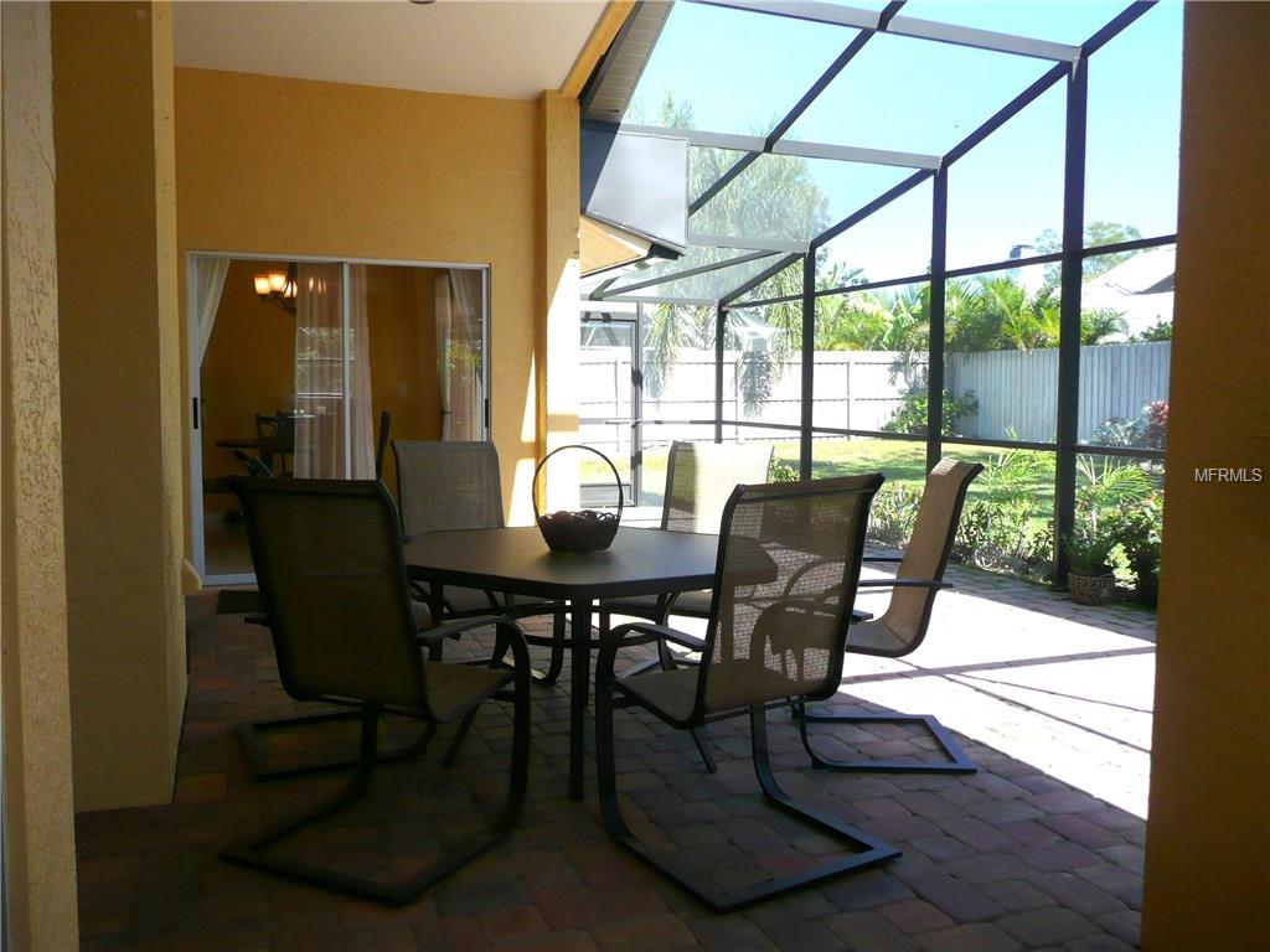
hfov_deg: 63.4
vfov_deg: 49.7
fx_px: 1027
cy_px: 476
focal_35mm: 28
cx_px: 635
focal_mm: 4.6
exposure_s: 1/320
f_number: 3.3
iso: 100
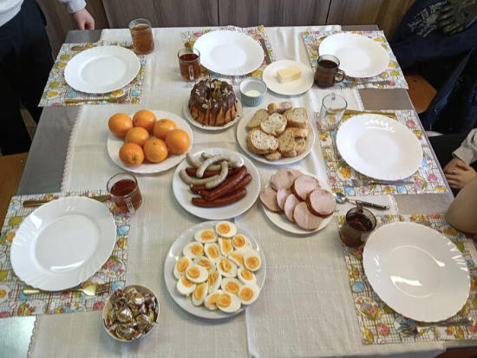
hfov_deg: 65.3
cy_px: 179
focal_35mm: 27
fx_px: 372
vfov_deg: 51.4
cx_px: 238
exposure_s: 1/33
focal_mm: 4
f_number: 1.8
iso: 160
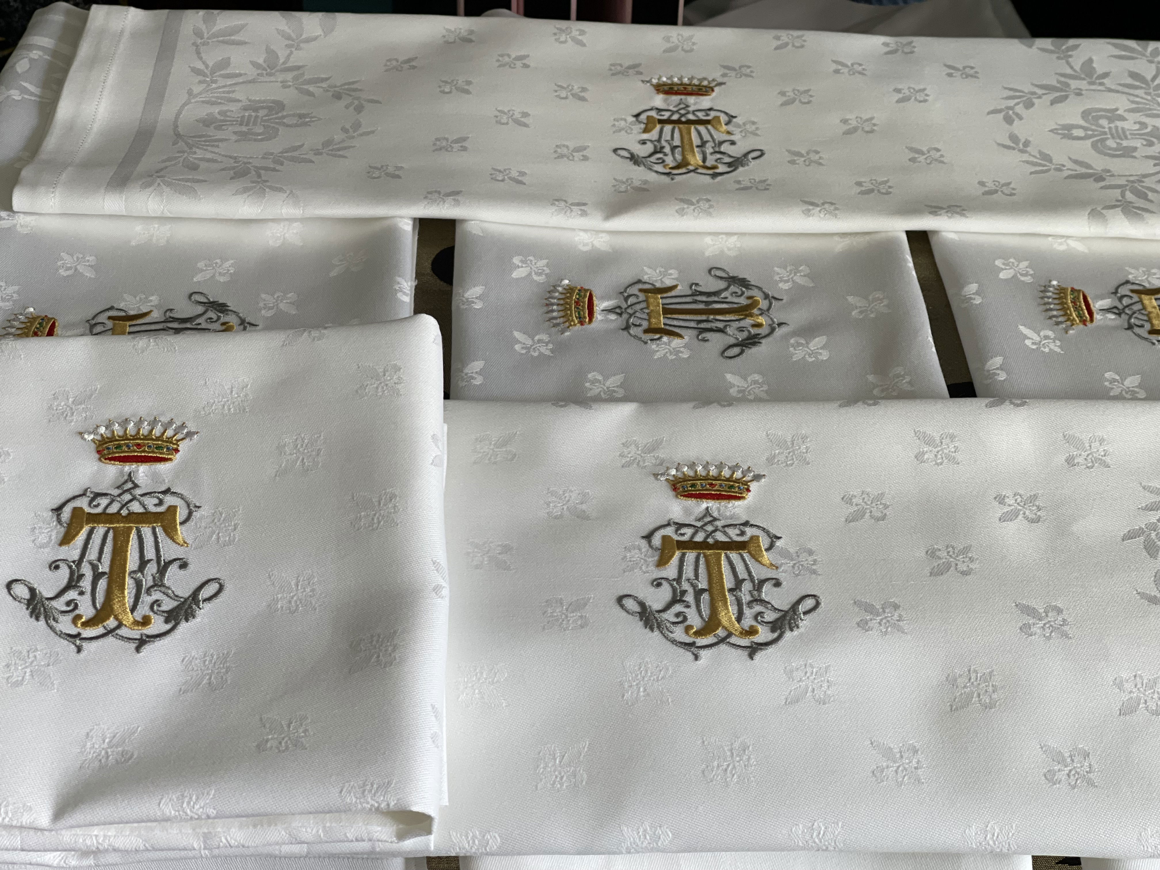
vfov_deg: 22.9
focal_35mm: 64
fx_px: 2145
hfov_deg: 30.3
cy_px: 435
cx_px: 580
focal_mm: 7.5
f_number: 2.2
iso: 125
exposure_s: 1/121
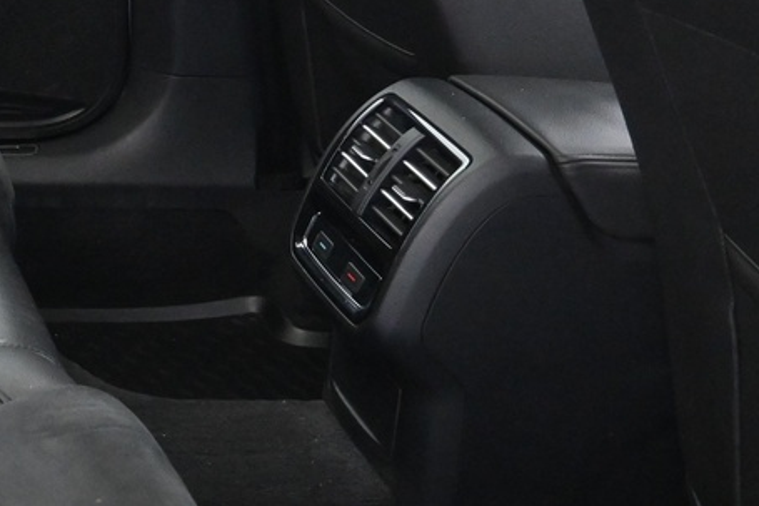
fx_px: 1913
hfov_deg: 19.6
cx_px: -369
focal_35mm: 91
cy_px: 62
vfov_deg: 14.9
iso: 3600
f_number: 3.5
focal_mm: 17
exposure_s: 1/25
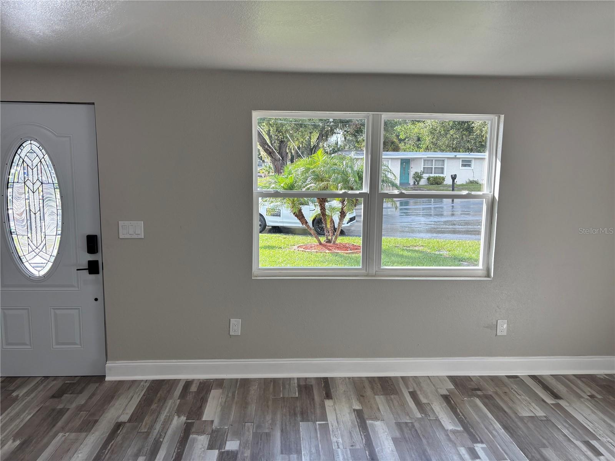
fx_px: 462
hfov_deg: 67.3
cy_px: 230
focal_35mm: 26
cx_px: 308
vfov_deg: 53.1
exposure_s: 1/361
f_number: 1.6
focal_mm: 5.96
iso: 50
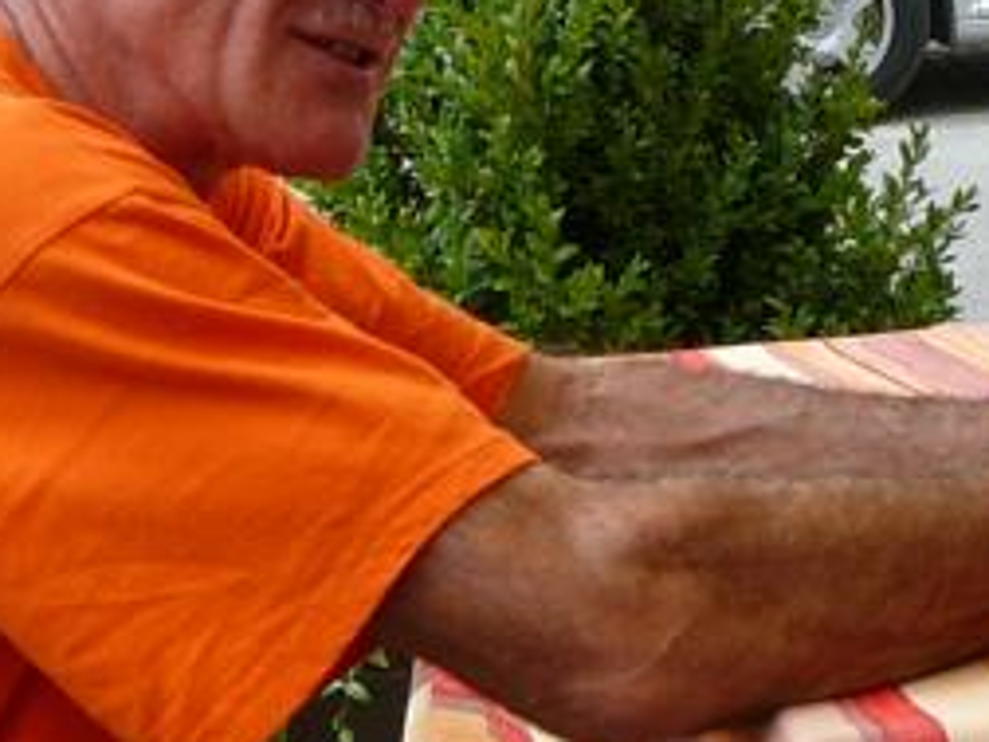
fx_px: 3714
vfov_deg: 11.4
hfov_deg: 15.1
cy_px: 212
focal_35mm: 130
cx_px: 353
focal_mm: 6.1
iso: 80
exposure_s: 1/500
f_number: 3.1
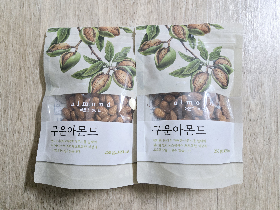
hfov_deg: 73.9
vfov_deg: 58.9
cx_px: 140
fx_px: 186
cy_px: 105
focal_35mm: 23
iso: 1000
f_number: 1.8
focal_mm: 5.4
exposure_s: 1/120
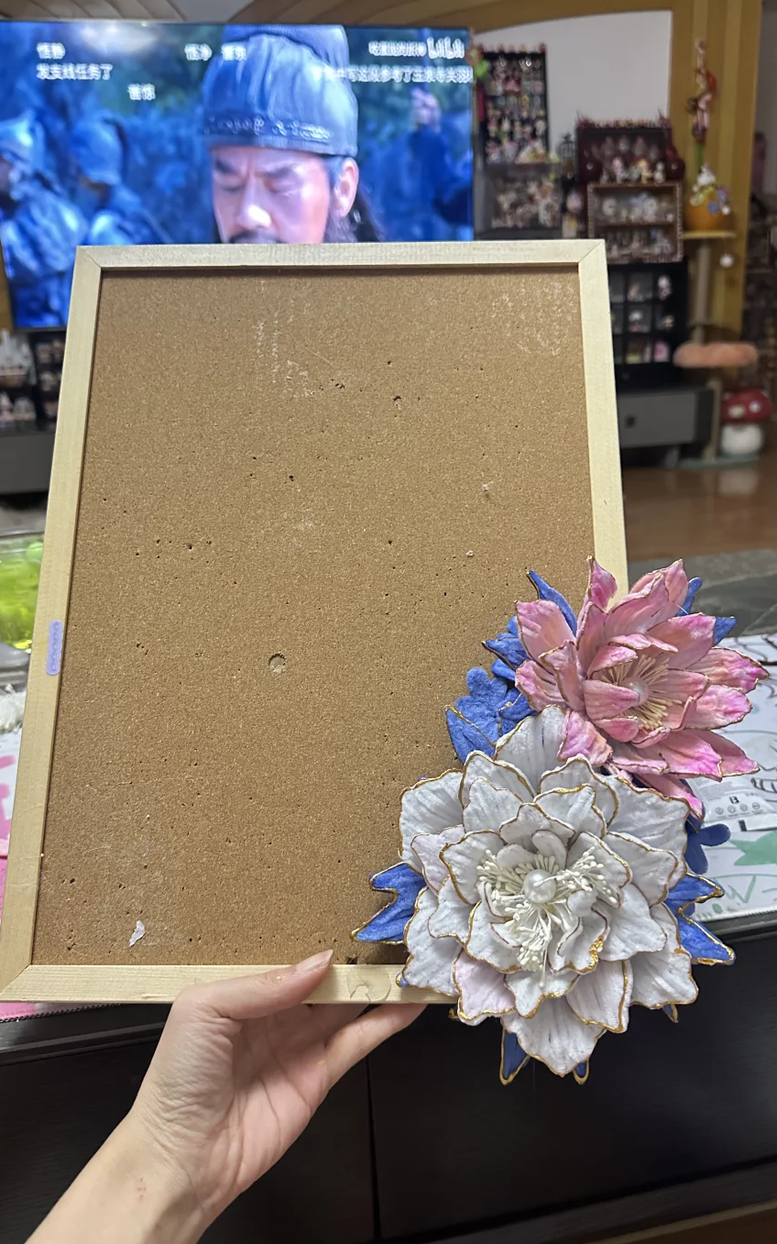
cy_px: 619
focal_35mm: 27
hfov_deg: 46.0
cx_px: 389
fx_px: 915
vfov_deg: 68.4
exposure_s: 1/25
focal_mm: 6.86
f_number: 1.78
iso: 800
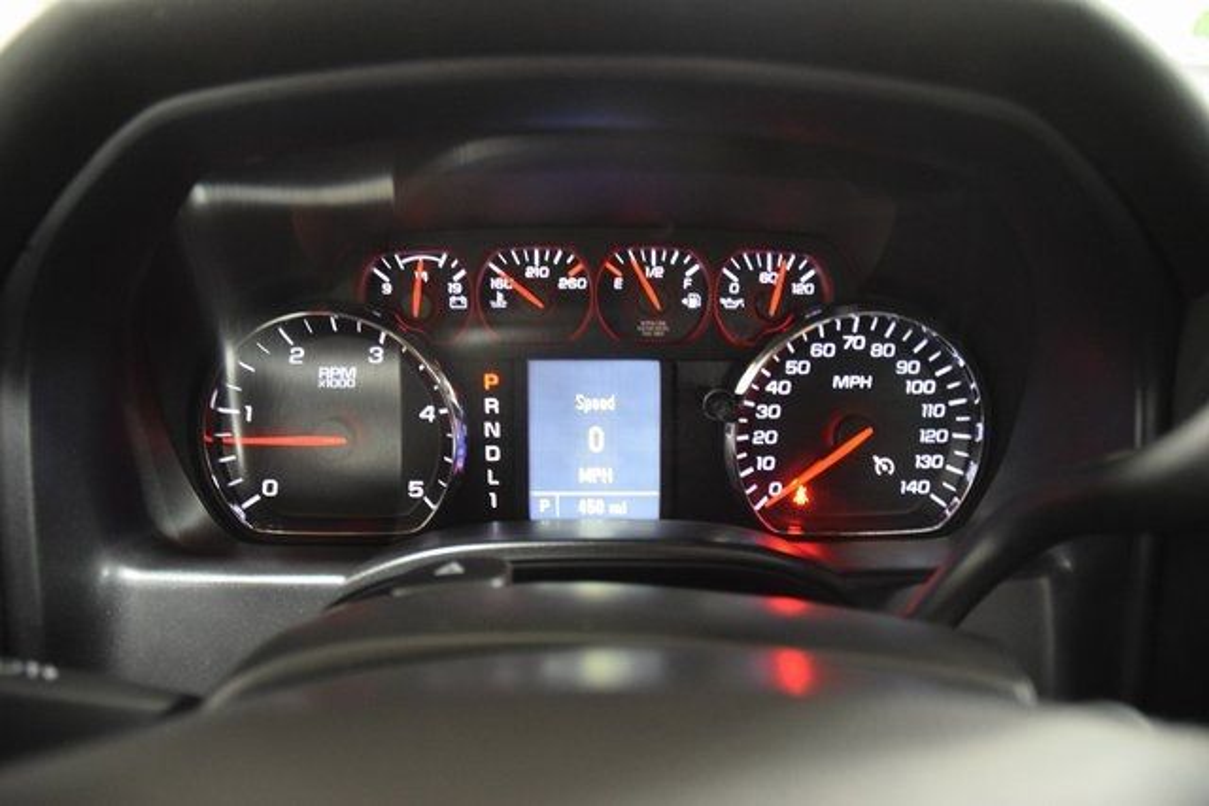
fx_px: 907
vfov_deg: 48.0
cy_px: 403
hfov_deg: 67.4
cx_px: 604
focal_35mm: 27
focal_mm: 18
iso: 3200
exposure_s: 1/13
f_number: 3.5
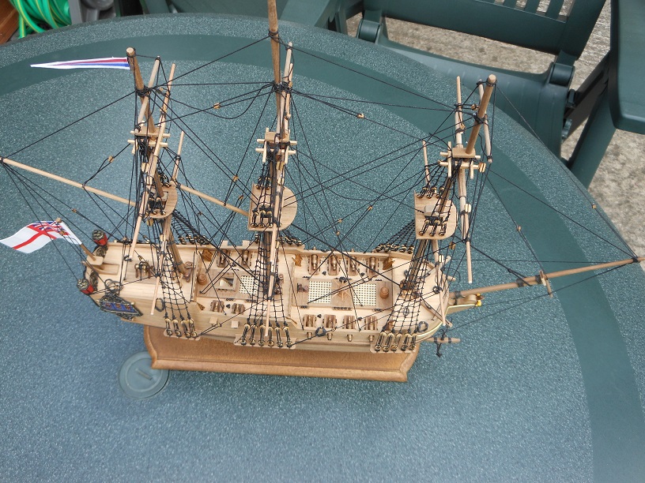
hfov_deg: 55.4
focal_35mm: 33
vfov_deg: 42.9
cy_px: 242
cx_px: 322
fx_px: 615
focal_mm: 6
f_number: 3.5
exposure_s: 1/125
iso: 80
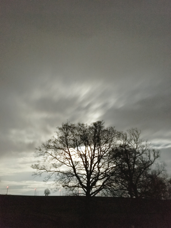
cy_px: 114
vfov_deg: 61.7
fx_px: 191
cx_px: 86
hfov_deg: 48.2
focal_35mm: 29
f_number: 2.2
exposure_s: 1/3
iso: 2000
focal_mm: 4.15
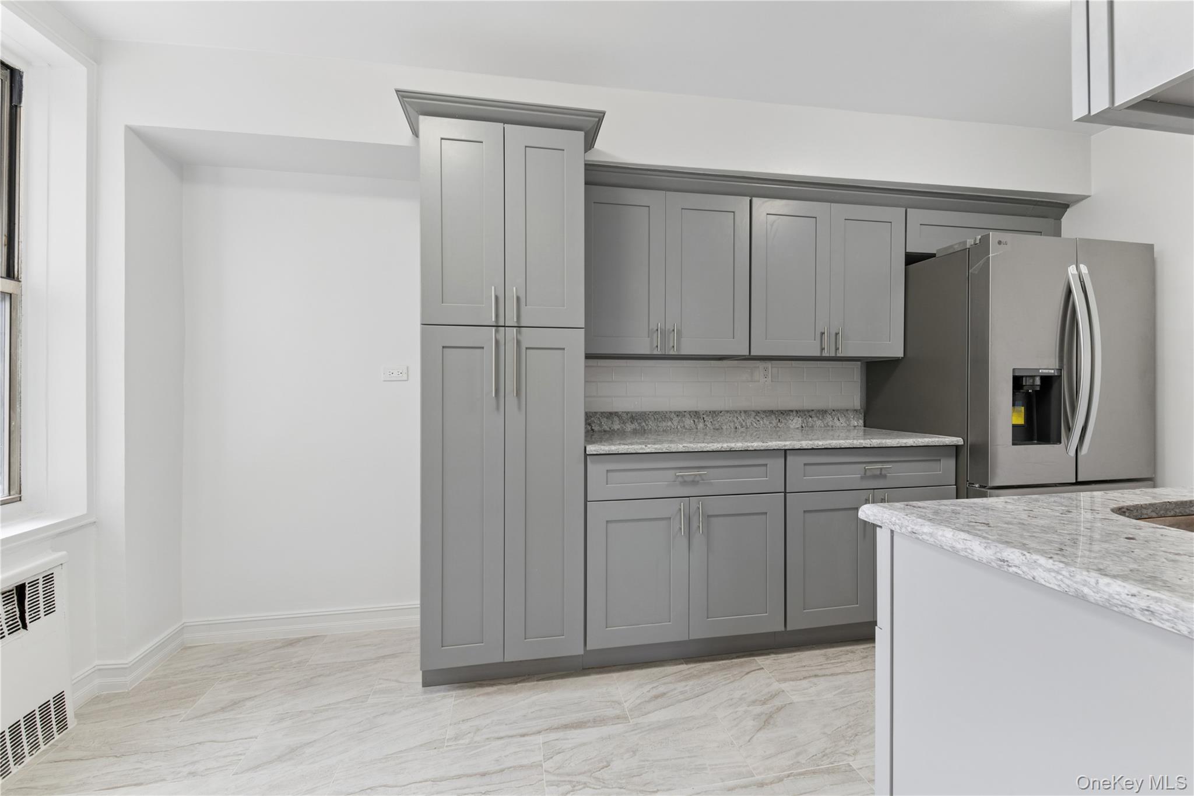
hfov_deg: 100.4
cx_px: 597
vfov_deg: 77.3
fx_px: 497
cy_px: 398
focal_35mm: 15
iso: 640
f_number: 14
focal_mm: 15
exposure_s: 1/15
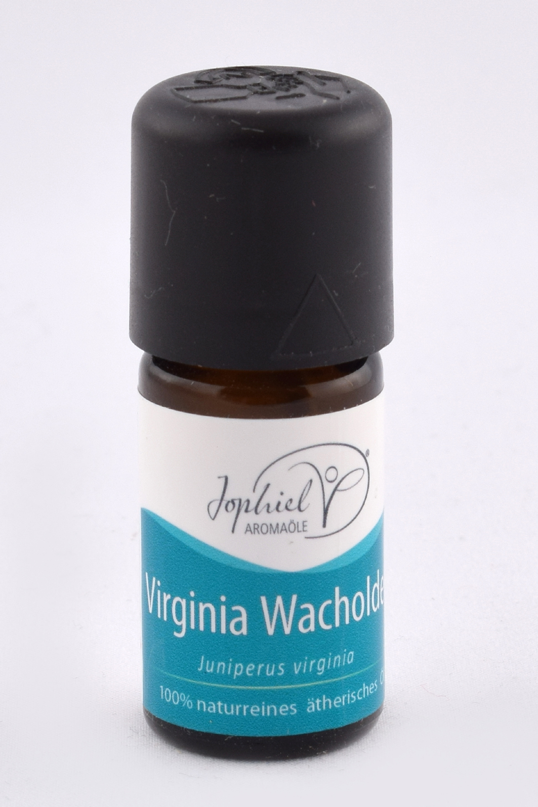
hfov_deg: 16.5
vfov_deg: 24.6
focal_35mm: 82
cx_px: 269
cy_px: 404
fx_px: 1850
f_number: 11
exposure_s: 1/125
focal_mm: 55
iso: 200
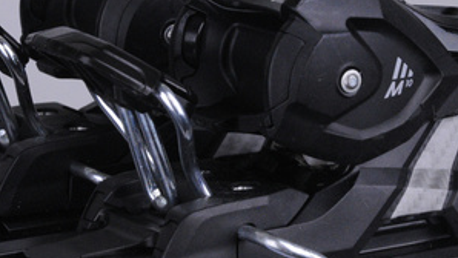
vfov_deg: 4.9
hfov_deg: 8.7
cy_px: 127
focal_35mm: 249
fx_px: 3023
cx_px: 232
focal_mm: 105
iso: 3200
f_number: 16
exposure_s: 1/125
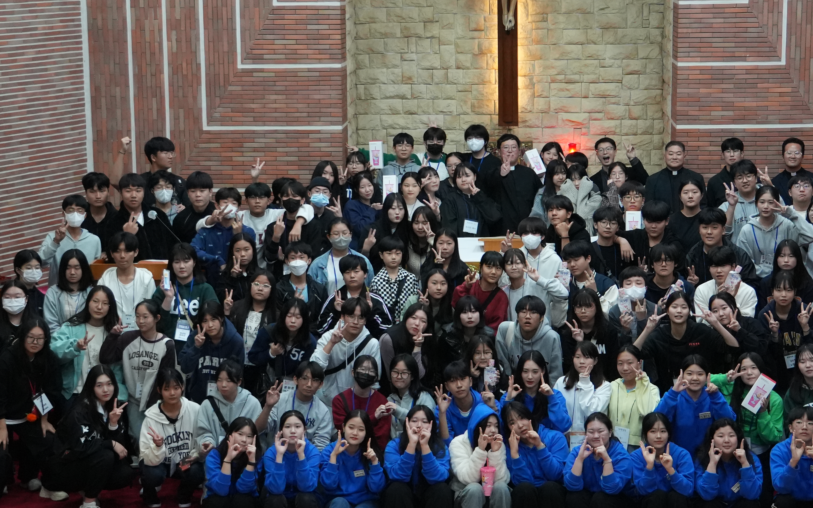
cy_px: 242
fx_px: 1950
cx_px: 427
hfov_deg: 23.6
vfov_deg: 14.8
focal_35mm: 88
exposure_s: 1/160
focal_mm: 42
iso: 5000
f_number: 5
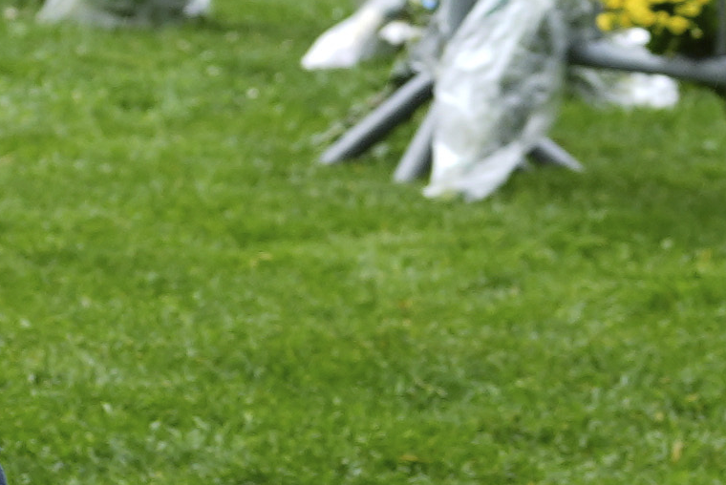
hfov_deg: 3.8
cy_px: 77
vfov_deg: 2.5
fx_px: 10979
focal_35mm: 544
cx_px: -114
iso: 200
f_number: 3.2
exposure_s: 1/250
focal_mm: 70
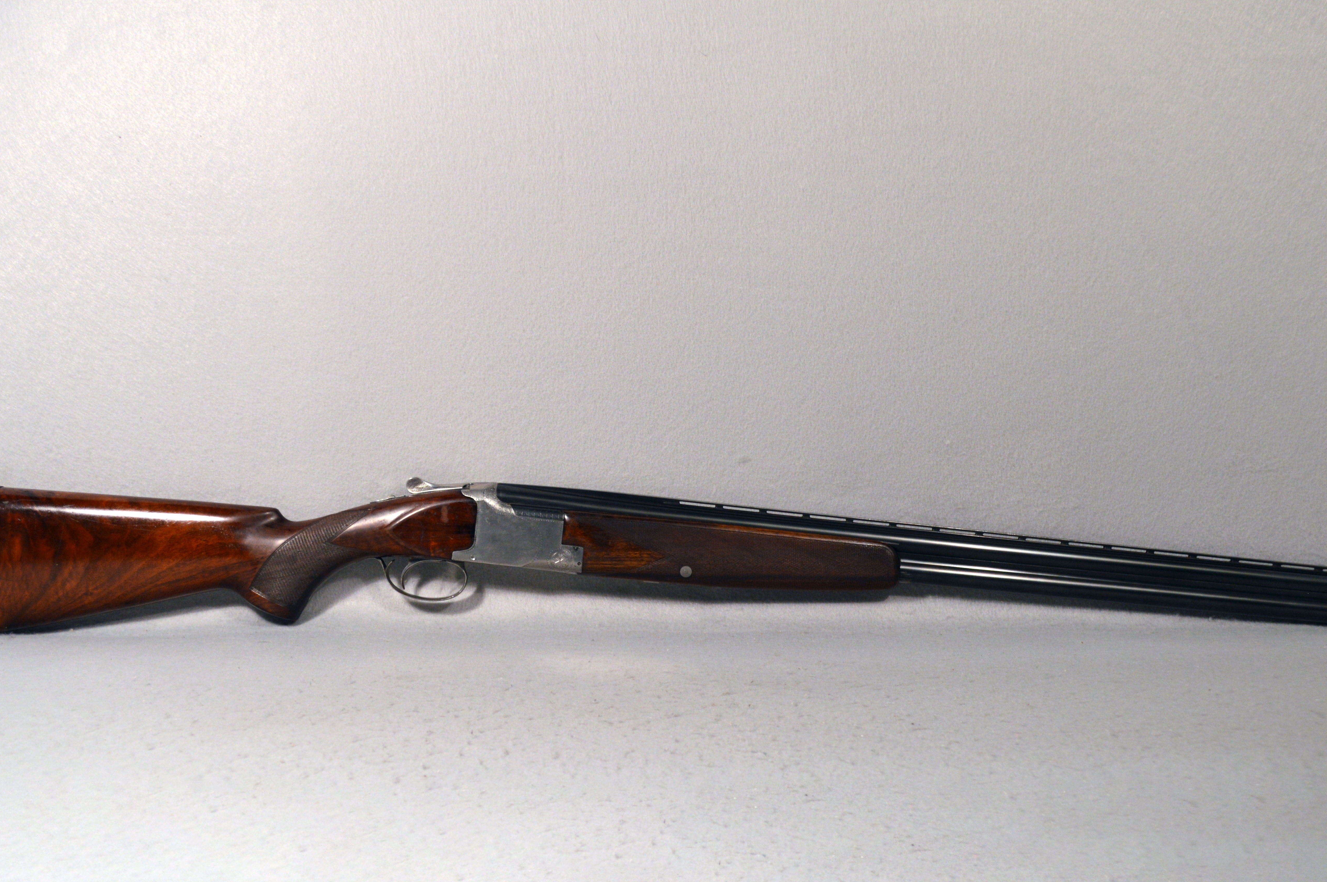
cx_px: 681
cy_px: 512
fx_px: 1694
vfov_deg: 29.1
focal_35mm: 46
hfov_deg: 42.8
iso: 400
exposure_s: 1/100
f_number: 5
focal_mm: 26
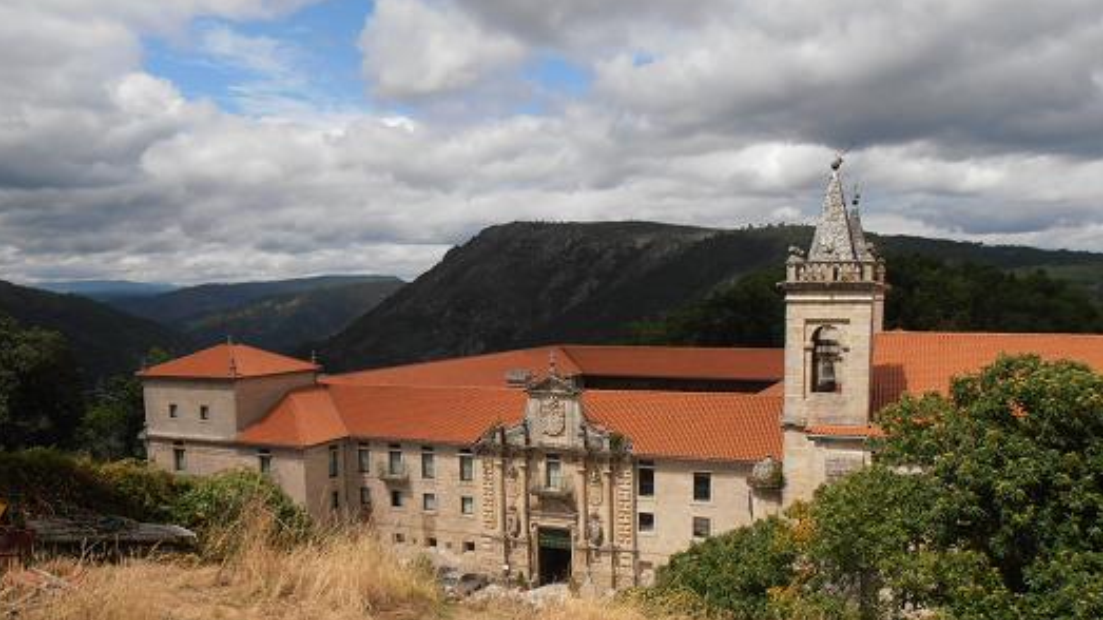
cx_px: 548
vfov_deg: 35.4
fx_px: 965
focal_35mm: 33
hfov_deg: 59.5
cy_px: 396
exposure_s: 1/2000
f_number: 3.5
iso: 80
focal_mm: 5.25
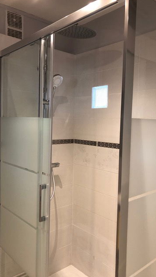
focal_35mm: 31
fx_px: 228
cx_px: 77
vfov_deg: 62.6
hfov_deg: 37.7
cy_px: 138
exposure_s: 1/17
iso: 40
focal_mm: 3.99
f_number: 1.8
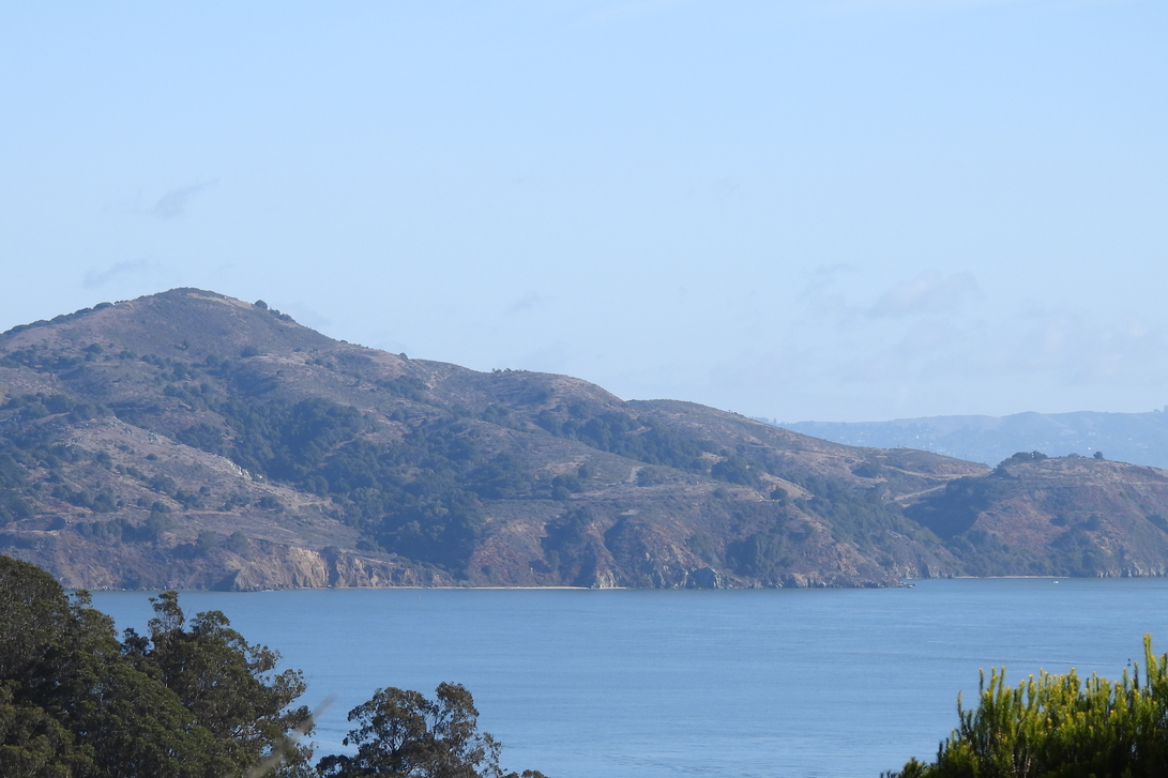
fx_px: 5936
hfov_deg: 11.2
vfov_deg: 7.5
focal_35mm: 183
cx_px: 552
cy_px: 490
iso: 100
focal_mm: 26.8
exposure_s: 1/640
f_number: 4.5
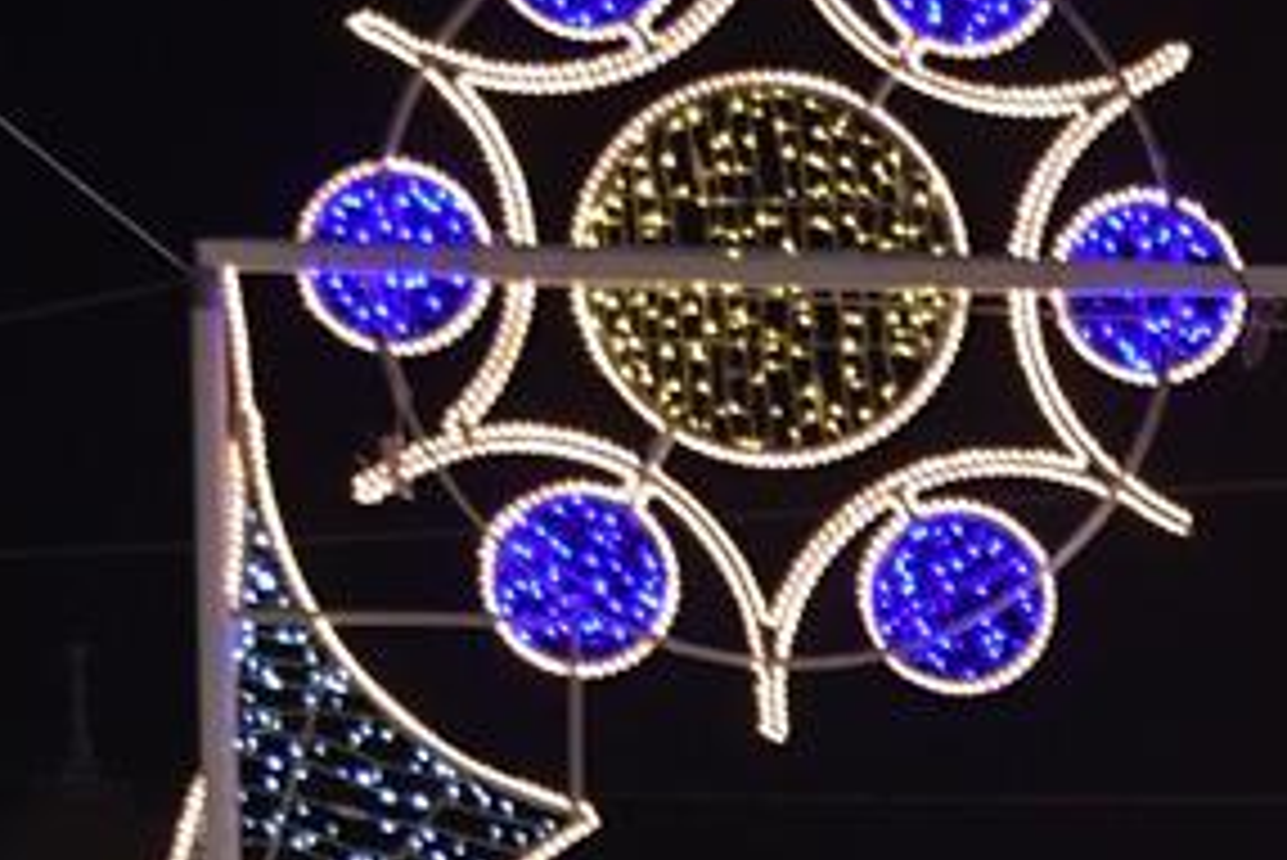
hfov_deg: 7.7
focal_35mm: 255
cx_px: 2520
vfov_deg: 5.2
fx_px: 9120
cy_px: 2359
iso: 1600
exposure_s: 1/40
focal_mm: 30
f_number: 4.5
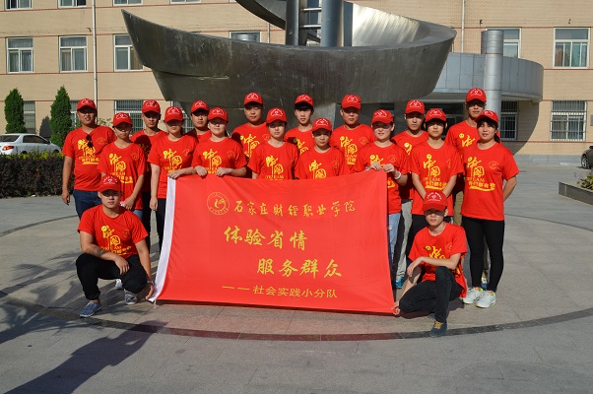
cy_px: 197
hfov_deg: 53.2
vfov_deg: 36.8
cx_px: 296
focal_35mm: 36
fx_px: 592
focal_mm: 24
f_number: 9
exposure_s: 1/320
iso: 100
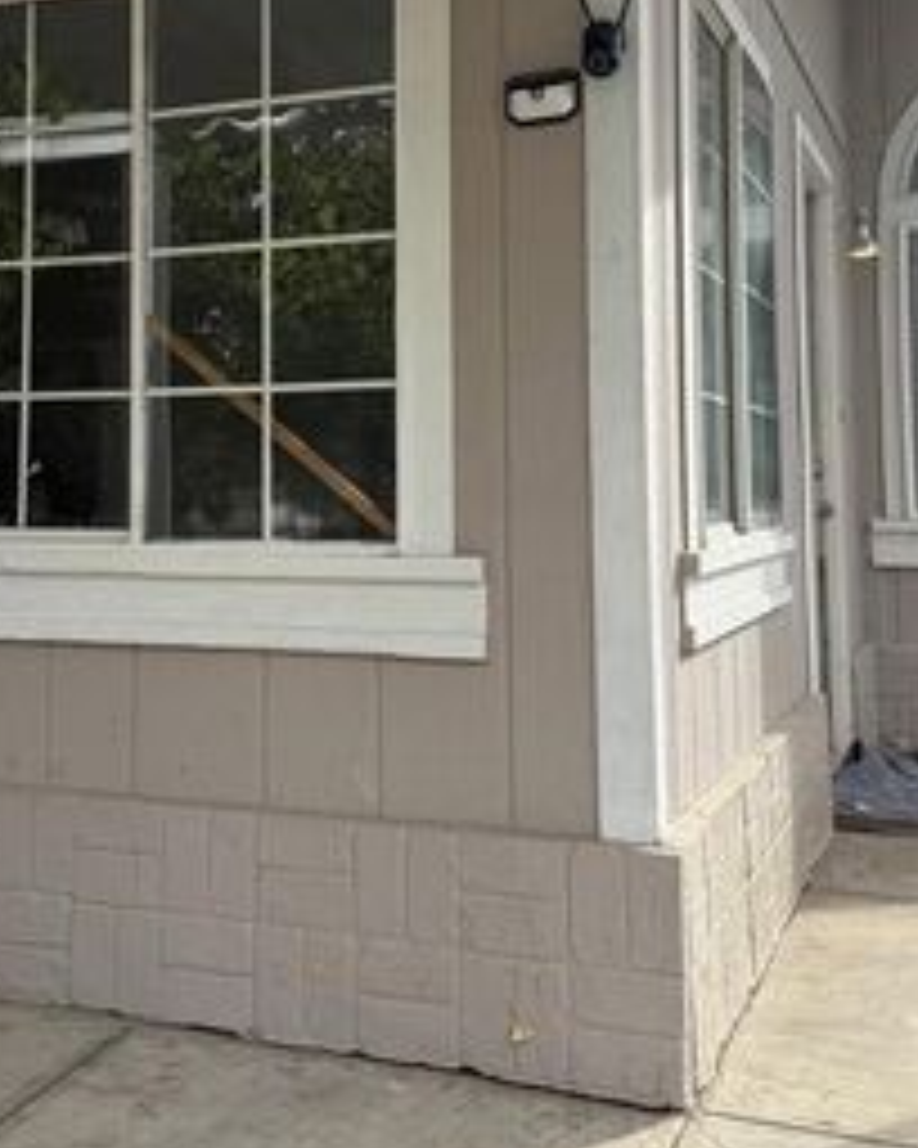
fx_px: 1562
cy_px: 367
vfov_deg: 39.8
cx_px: 333
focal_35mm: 46
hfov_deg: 32.6
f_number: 1.78
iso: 100
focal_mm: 6.76
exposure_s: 1/1337
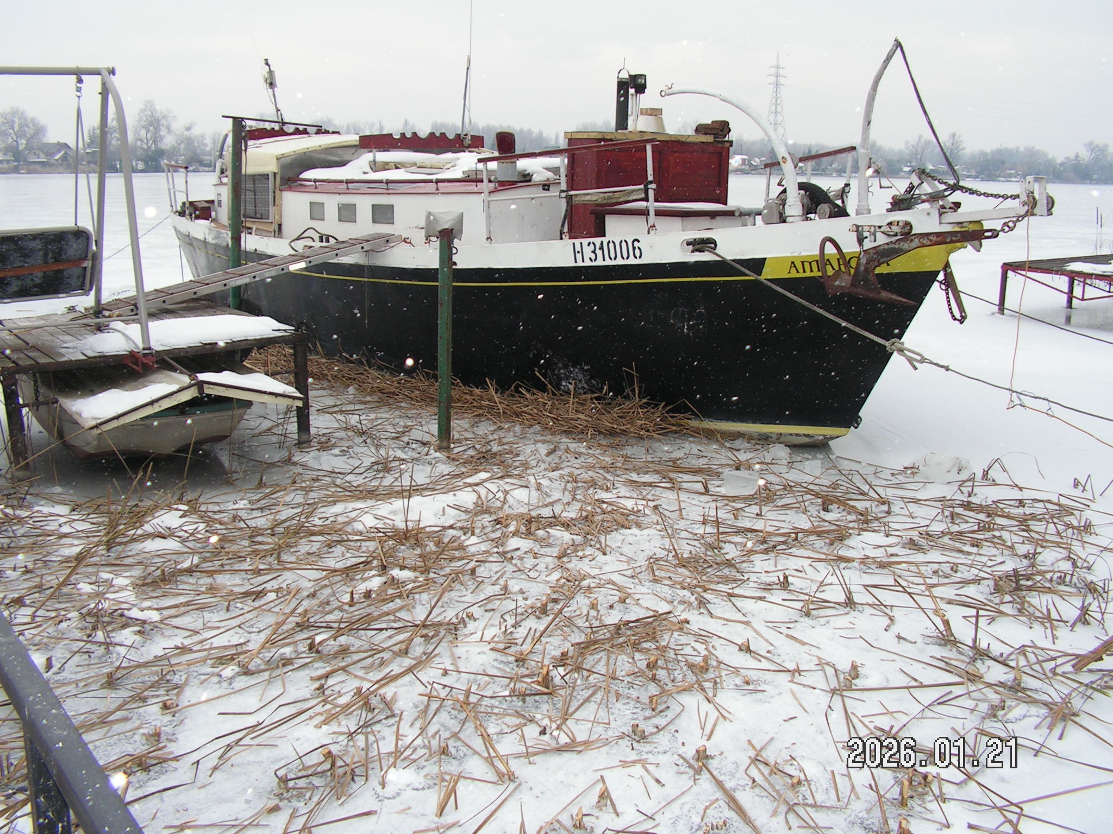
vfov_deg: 39.7
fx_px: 1157
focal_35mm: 36
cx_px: 556
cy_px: 417
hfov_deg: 51.4
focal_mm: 6
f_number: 3.2
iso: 100
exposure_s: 1/400
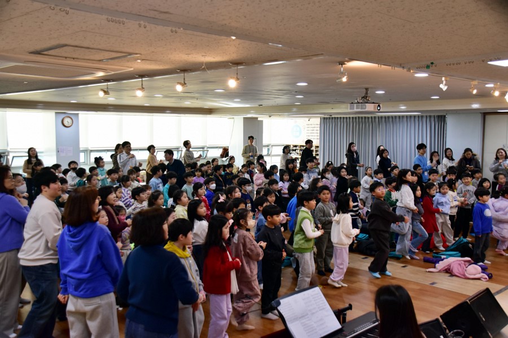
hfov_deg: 53.1
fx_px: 508
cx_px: 254
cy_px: 169
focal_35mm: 36
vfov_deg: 36.9
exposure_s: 1/100
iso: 800
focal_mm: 24
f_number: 5
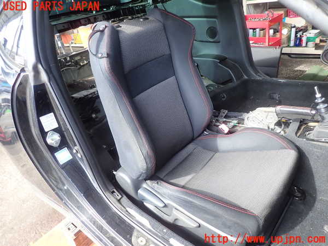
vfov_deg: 54.9
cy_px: 123
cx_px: 164
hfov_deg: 69.4
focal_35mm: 25
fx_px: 237
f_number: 2
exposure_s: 1/100
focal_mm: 4.5
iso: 100
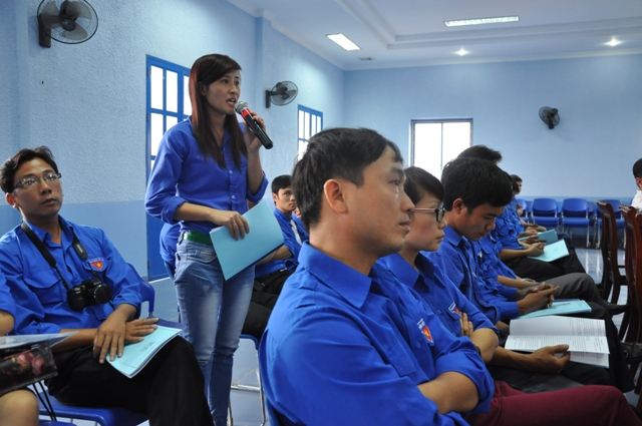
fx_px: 588
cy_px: 213
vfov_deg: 39.9
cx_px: 321
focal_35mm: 33
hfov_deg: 57.3
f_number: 4.5
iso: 1000
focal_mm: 22
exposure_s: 1/40
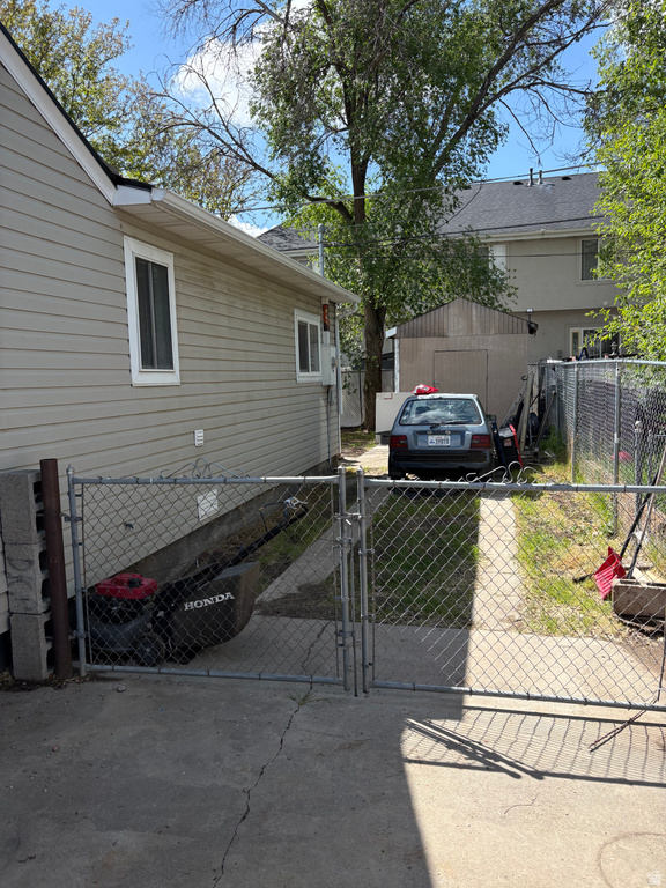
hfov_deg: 53.1
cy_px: 444
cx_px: 333
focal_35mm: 26
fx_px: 667
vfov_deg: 67.3
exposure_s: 1/2538
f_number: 1.6
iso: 50
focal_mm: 5.96
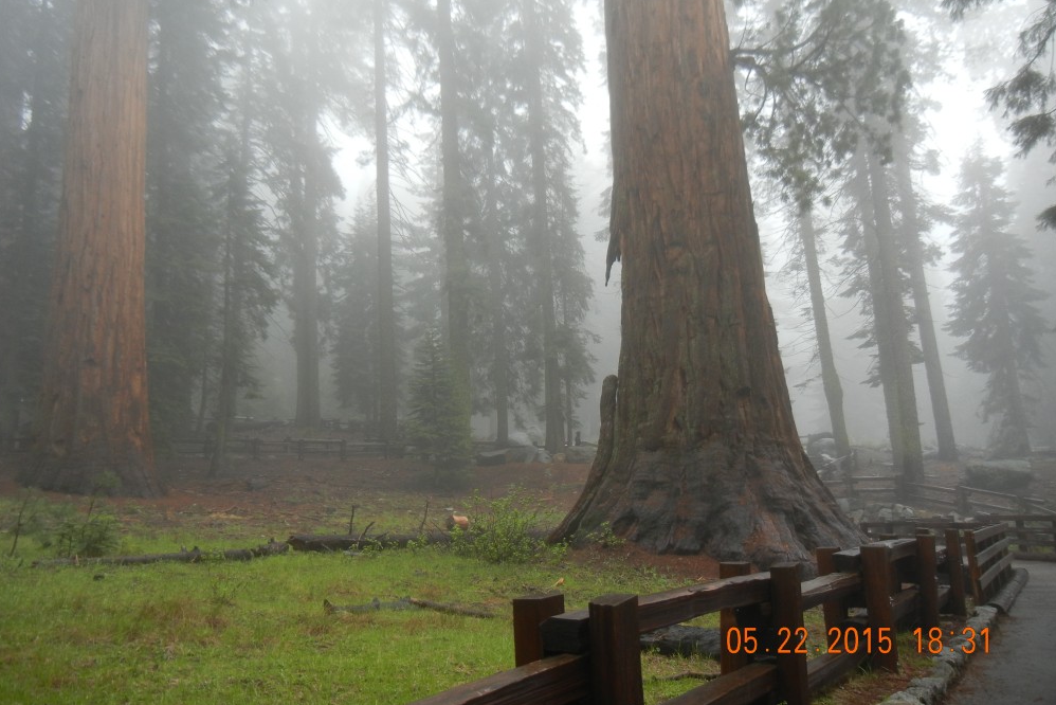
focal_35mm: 32
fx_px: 939
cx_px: 517
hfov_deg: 58.7
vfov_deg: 41.1
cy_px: 319
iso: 160
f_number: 3.5
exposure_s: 1/70
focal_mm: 5.4
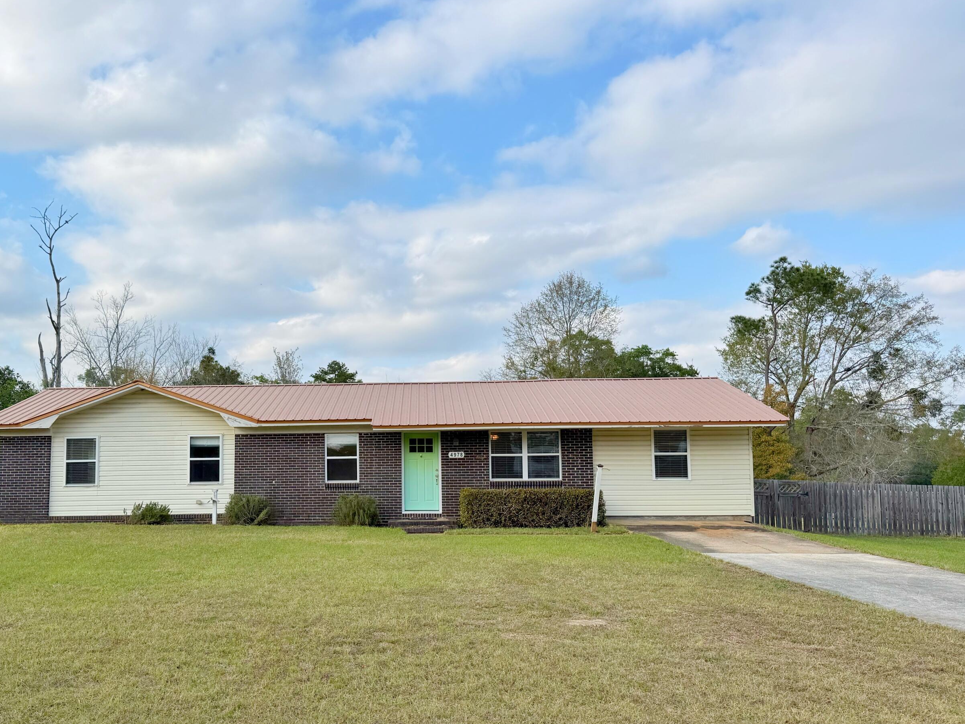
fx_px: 836
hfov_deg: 59.2
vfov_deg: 46.7
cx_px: 365
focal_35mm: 30
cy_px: 416
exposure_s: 1/3759
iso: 80
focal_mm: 6.76
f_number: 1.78
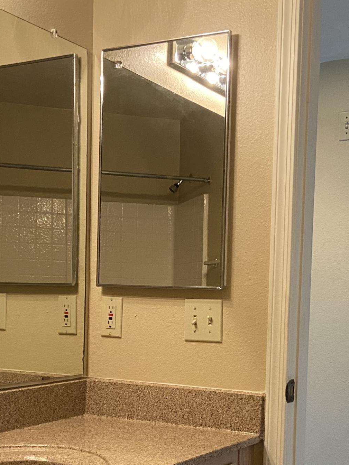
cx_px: 216
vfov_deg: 32.8
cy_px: 325
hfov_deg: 25.2
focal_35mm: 58
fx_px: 780
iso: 250
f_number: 1.8
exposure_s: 1/60
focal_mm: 4.25
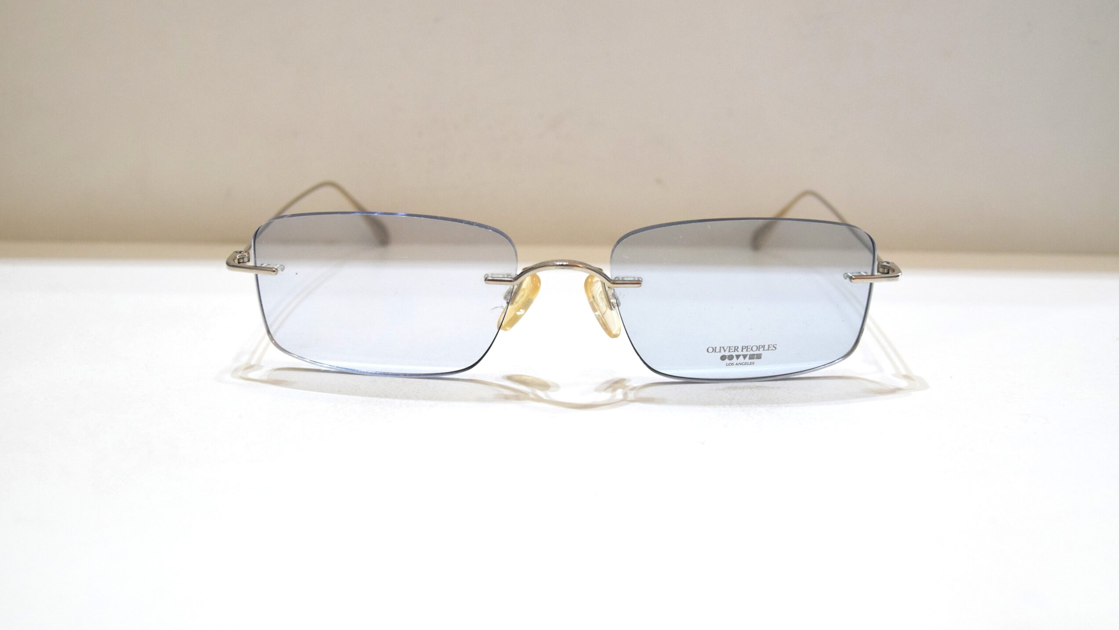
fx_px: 1127
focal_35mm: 38
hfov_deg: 52.8
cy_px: 314
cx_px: 556
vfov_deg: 31.2
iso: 800
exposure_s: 1/40
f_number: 6.3
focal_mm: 24
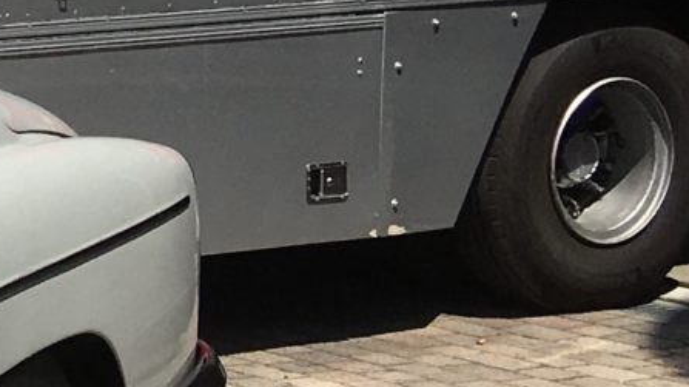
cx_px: -1010
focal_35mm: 181
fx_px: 3305
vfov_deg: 6.7
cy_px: -8
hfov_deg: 10.2
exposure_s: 1/2024
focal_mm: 4.15
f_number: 2.2
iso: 25
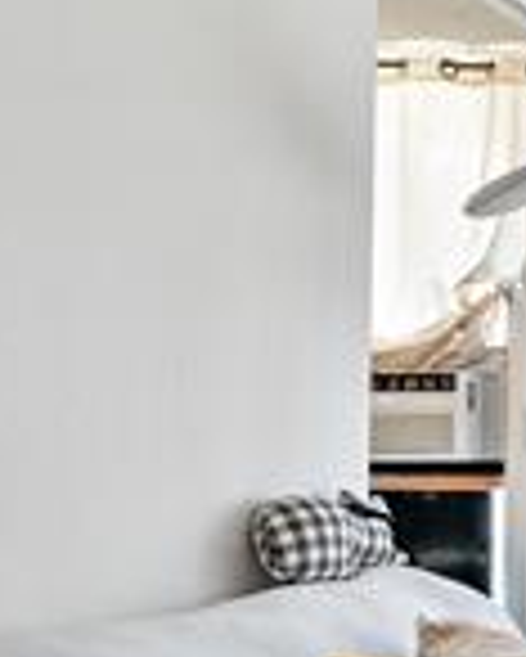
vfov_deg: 28.6
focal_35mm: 66
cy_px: 416
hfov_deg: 15.7
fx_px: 1283
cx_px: 1169
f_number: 9
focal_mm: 16
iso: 400
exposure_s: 1/6
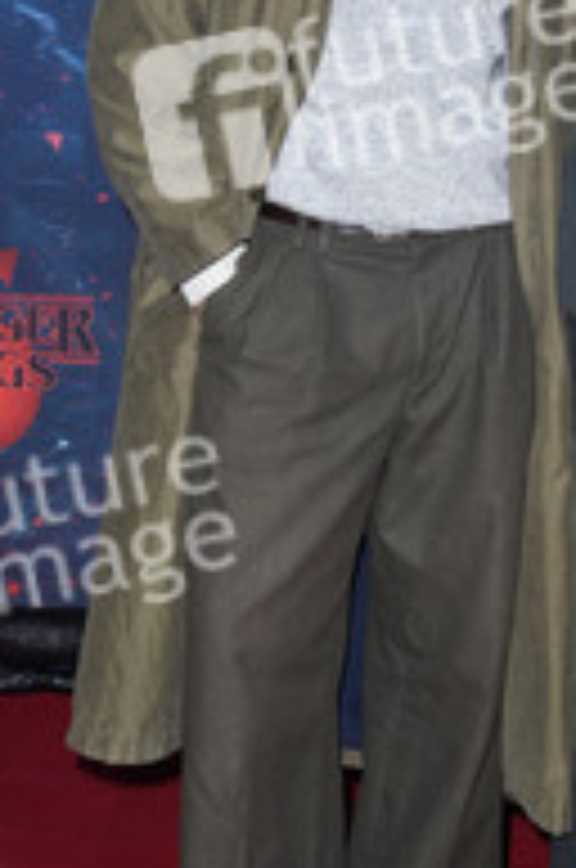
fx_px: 3492
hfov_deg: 9.4
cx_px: 495
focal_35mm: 145
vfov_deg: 14.2
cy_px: 319
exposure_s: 1/200
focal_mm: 70
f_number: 5.6
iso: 500
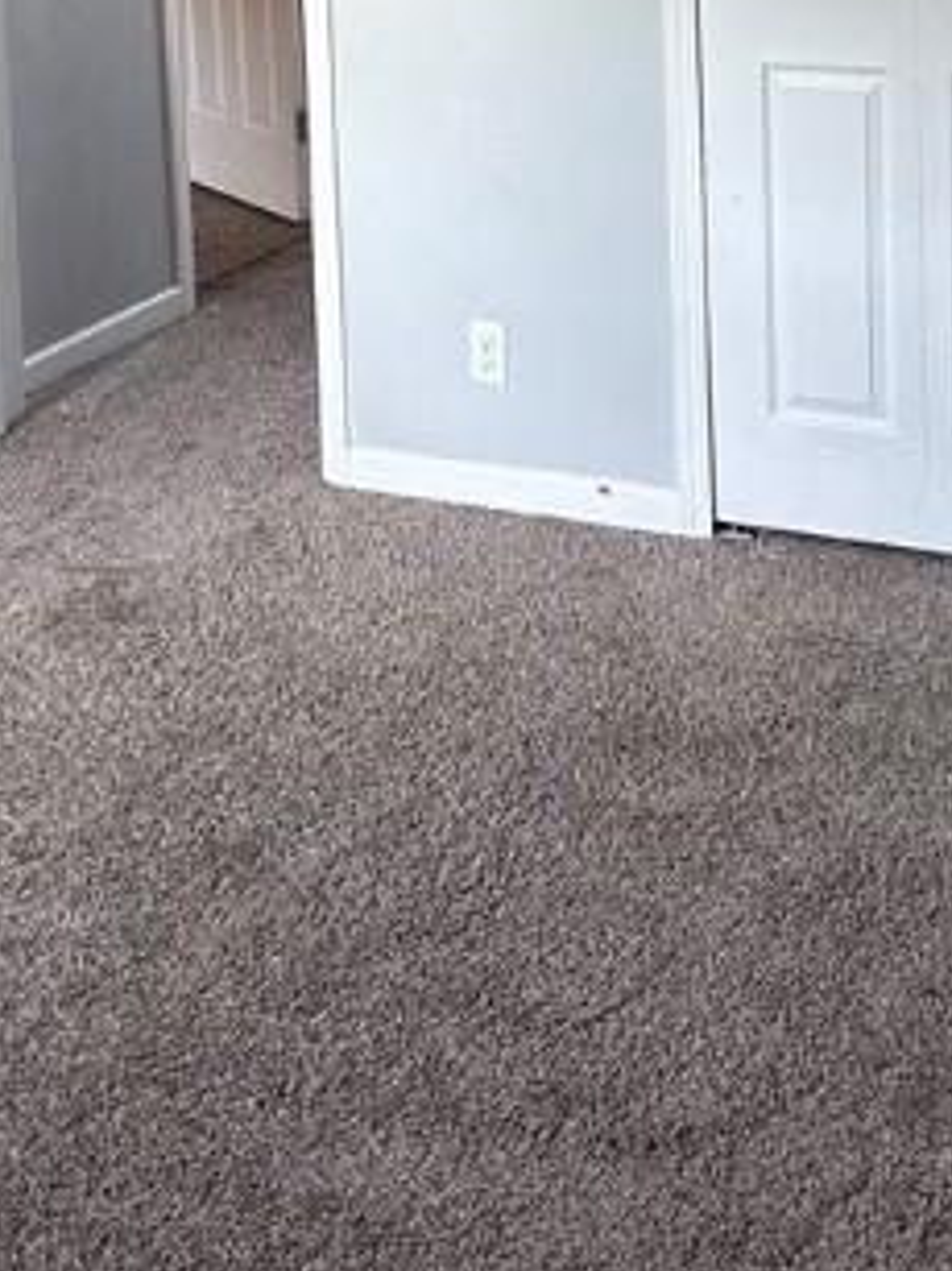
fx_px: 2202
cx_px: 588
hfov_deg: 24.3
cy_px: -37
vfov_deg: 29.7
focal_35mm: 60
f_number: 1.78
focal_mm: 6.86
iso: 250
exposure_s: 1/116
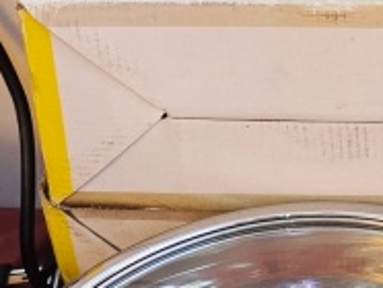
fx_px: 1640
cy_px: 47
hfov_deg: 13.2
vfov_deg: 10.0
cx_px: 371
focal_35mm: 148
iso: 250
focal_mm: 6.3
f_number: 1.7
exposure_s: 1/38.5
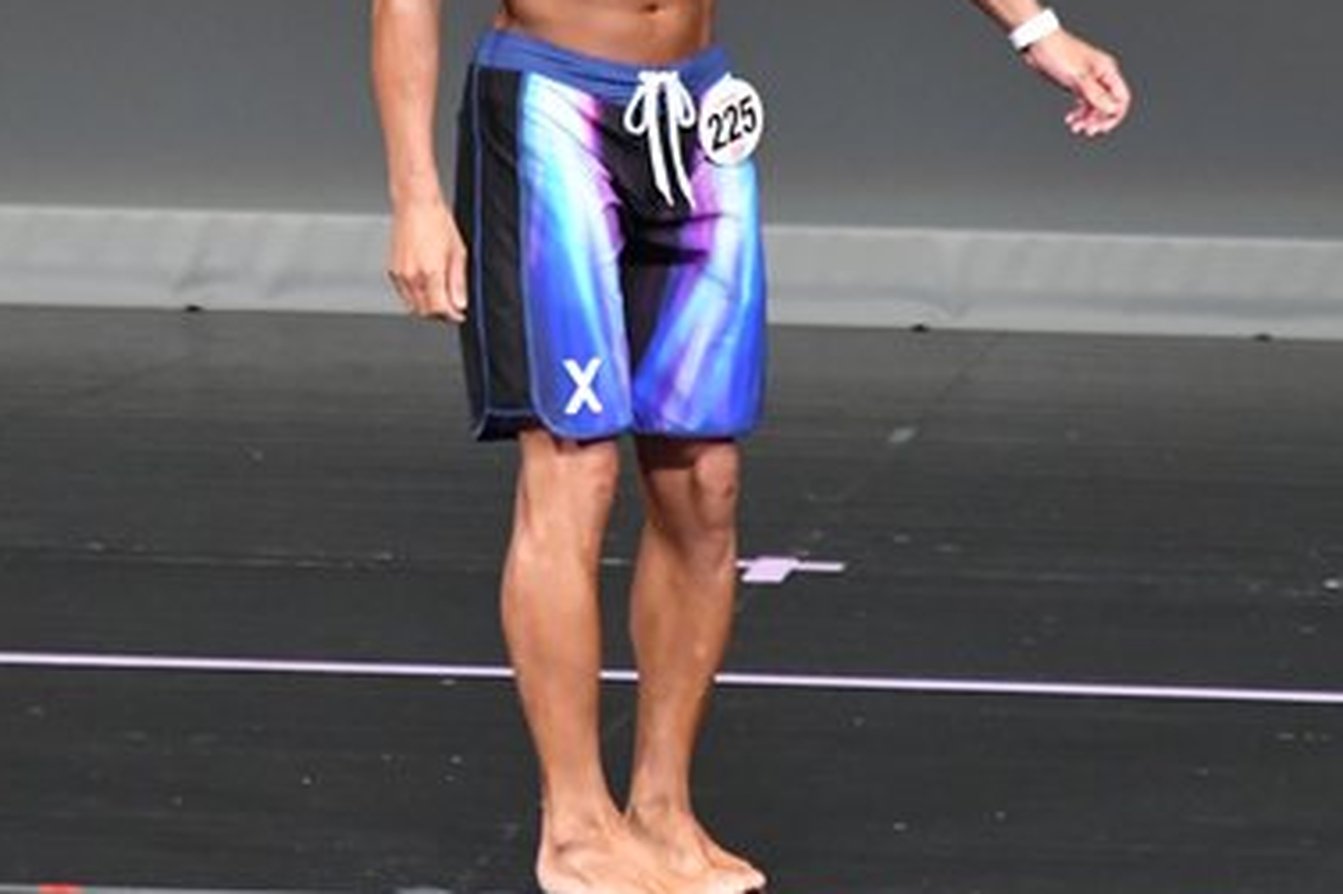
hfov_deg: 3.2
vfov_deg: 2.1
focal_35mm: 648
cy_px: 78
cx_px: 622
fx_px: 24162
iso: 5000
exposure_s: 1/400
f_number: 5.6
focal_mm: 210
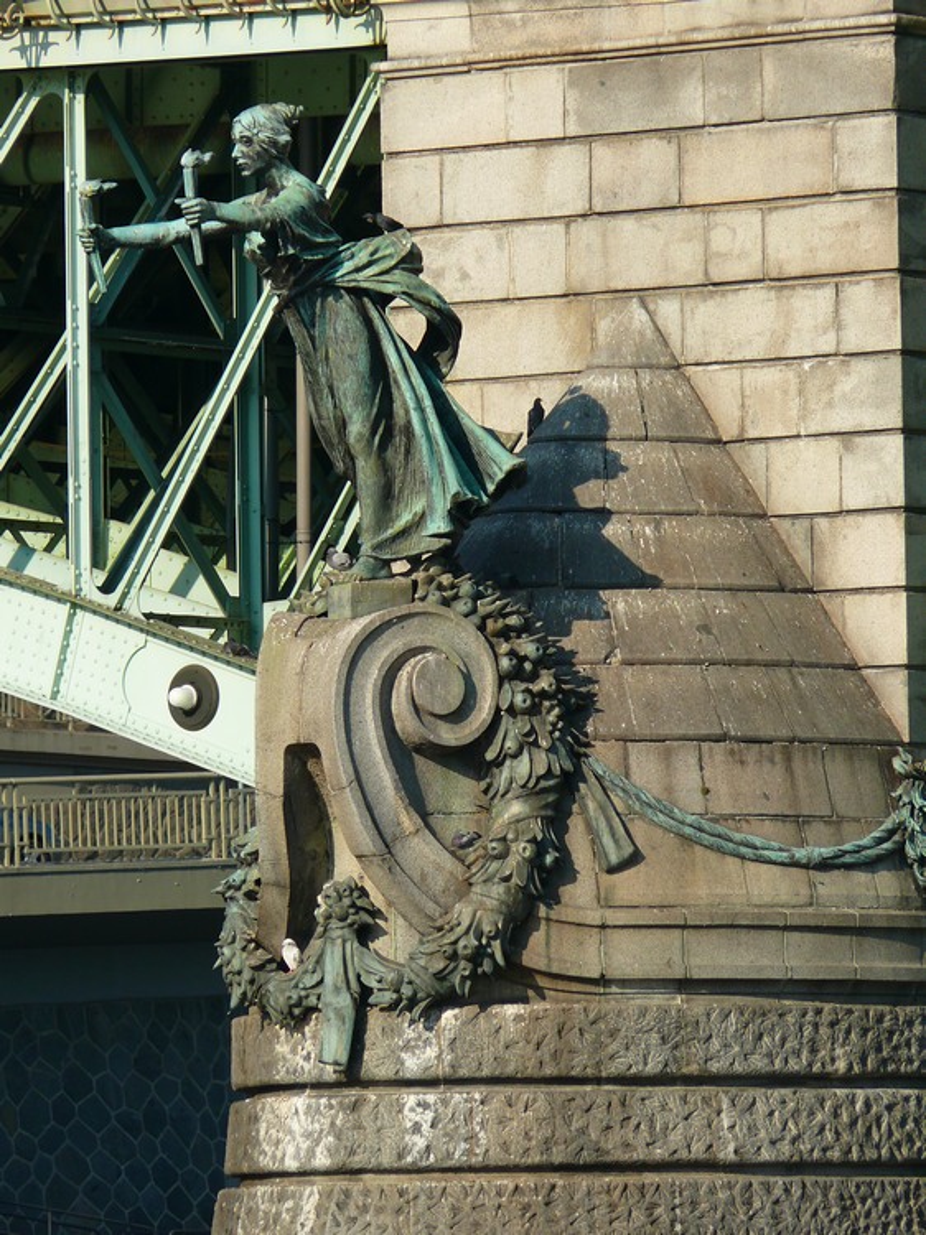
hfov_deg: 3.9
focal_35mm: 377
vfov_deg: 5.3
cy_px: 618
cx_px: 463
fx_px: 13454
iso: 100
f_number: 4.5
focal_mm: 79.7
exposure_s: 1/250
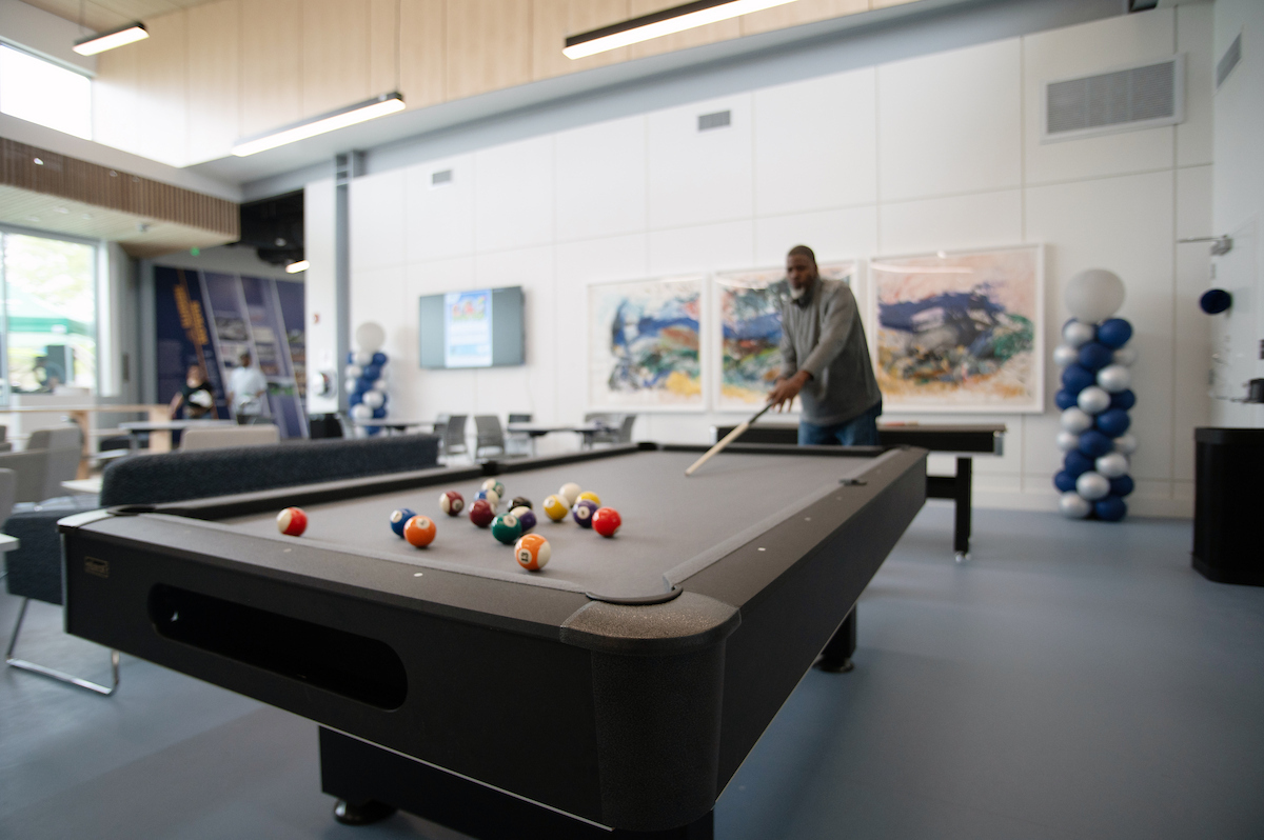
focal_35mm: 20
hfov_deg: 84.0
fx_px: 702
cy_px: 420
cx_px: 632
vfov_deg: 61.8
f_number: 2.8
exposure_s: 1/400
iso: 1250
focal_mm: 20
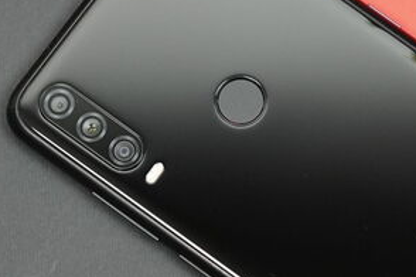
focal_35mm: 155
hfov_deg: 13.1
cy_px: 199
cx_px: 388
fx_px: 1791
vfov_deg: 8.8
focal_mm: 55
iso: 2000
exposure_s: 1/320
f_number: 4
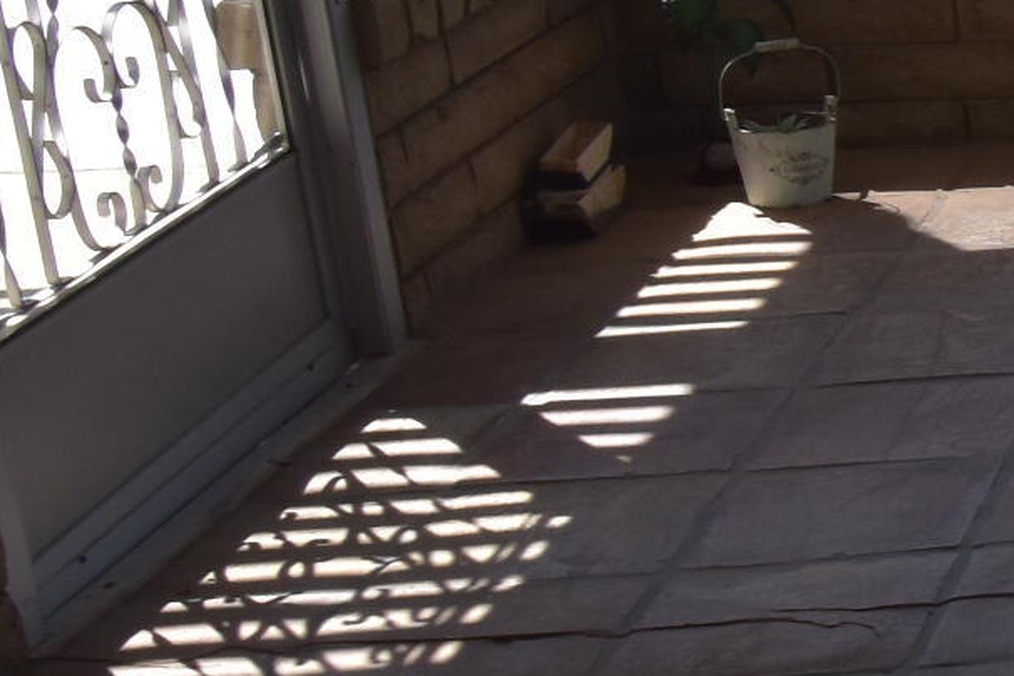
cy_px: 176
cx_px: 2401
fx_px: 2717
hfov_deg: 14.4
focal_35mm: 96
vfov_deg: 14.1
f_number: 9
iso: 400
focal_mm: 13
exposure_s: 1/160
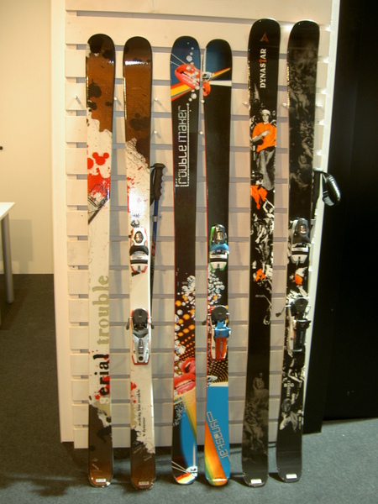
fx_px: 568
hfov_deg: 36.8
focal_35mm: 39
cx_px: 189
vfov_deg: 47.9
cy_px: 252
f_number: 2.8
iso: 50
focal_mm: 8
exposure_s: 1/13
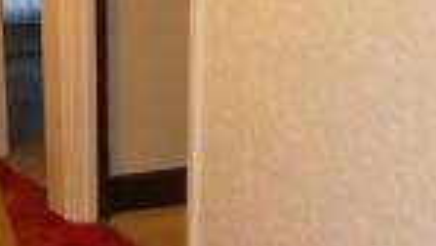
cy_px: 253
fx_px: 983
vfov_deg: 14.0
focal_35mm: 85
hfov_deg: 25.0
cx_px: 171
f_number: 2.8
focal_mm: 3.6
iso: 800
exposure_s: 1/60
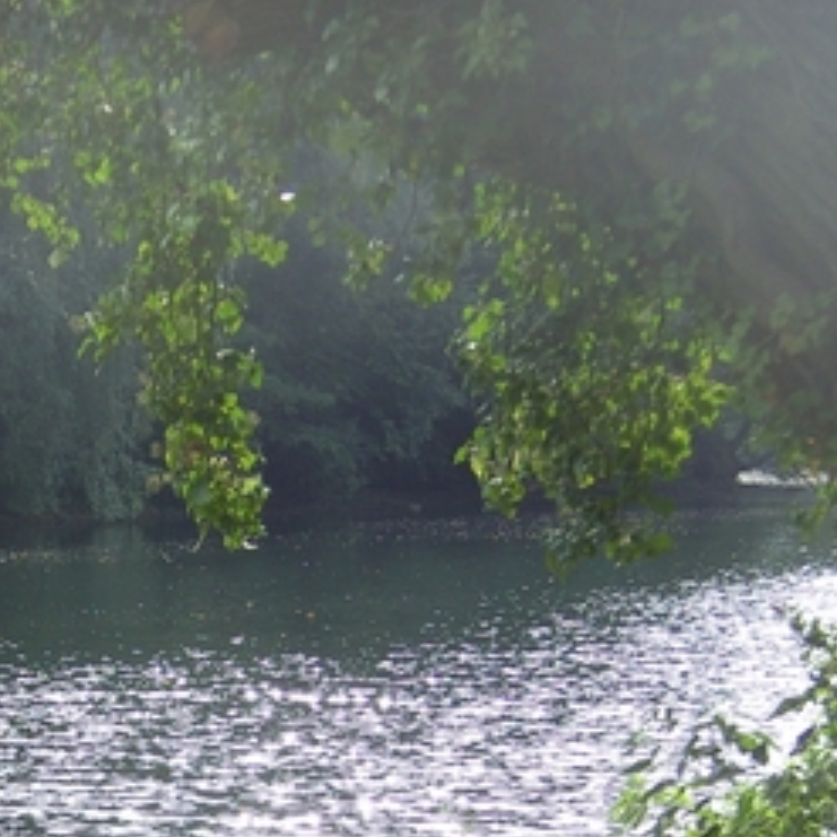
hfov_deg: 10.8
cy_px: 752
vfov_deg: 10.8
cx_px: 91
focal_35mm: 161
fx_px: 4404
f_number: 3.5
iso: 64
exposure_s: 1/250
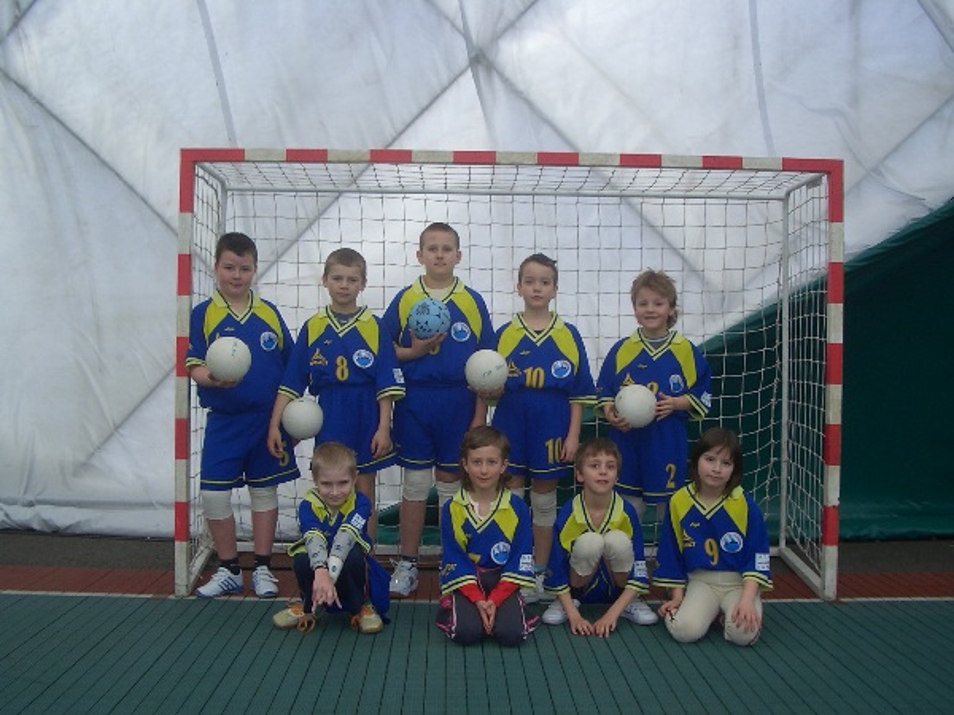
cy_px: 358
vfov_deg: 35.1
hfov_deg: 45.8
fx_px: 1130
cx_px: 477
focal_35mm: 41
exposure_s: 1/250
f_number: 2.8
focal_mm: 6.8
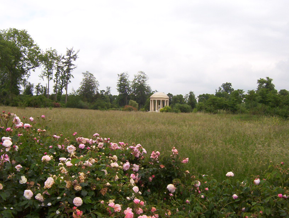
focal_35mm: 36
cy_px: 109
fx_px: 301
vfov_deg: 39.8
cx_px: 144
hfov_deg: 51.2
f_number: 5.24
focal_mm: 5.54
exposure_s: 1/347
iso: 100
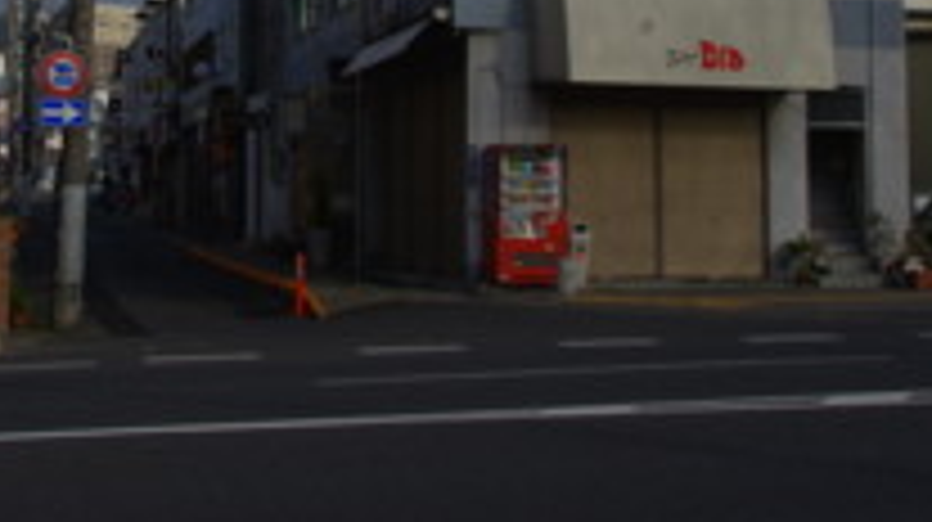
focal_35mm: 89
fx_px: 2197
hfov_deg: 23.7
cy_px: -81
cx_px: 239
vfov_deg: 13.2
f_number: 9.5
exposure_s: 1/250
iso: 100
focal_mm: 26
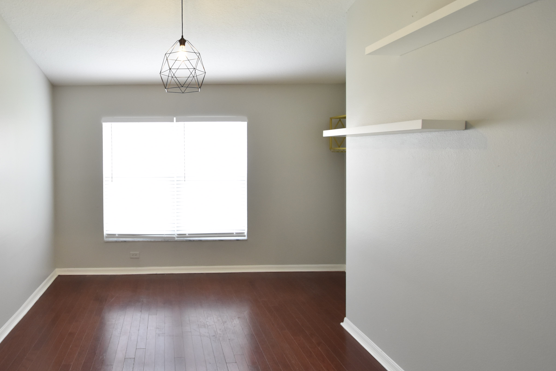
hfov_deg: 75.3
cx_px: 171
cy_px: 154
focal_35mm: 22
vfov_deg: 56.9
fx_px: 340
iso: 800
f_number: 3.5
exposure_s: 1/60
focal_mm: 10
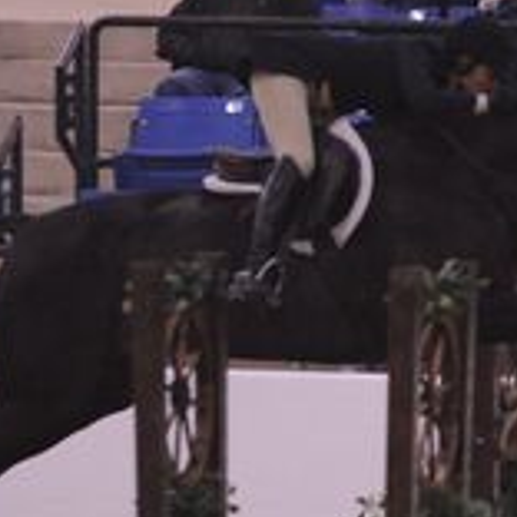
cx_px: 388
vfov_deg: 2.5
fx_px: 11761
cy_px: 345
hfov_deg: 2.5
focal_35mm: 696
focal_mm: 200
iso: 5000
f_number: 2.8
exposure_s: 1/400
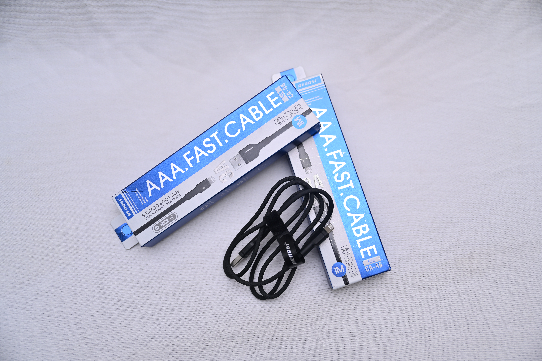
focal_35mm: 34
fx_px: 519
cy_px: 180
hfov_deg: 55.1
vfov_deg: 38.4
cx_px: 271
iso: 125
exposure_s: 1/100
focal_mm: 34.5
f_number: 2.8
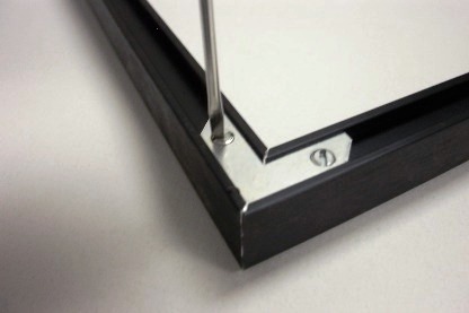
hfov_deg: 54.5
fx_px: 456
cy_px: 156
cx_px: 234
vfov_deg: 37.8
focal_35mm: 35
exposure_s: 1/45
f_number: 2.8
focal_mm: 7.5
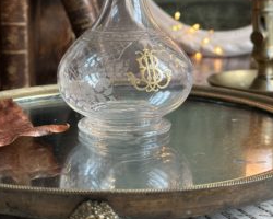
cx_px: 133
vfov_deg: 20.2
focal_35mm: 75
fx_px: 606
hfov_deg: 25.4
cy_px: 49
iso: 160
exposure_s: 1/60
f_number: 1.78
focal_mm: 6.86
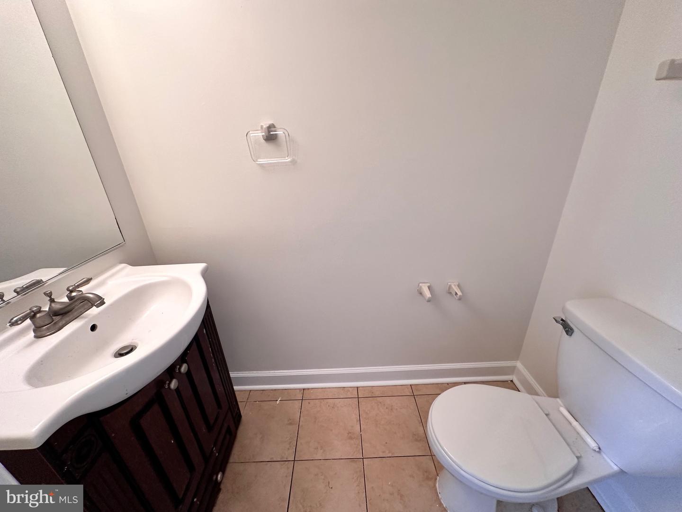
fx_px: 276
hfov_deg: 102.1
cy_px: 256
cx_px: 341
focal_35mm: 14
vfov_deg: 85.7
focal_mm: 2.22
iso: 200
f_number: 2.2
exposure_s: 1/120
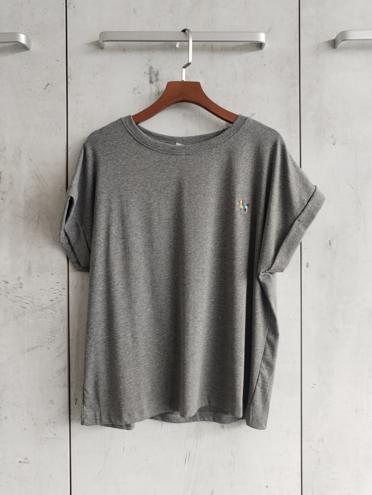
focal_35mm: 29
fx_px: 416
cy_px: 248
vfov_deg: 61.7
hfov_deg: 48.2
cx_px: 186
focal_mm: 4.75
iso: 220
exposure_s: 1/100
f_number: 1.8
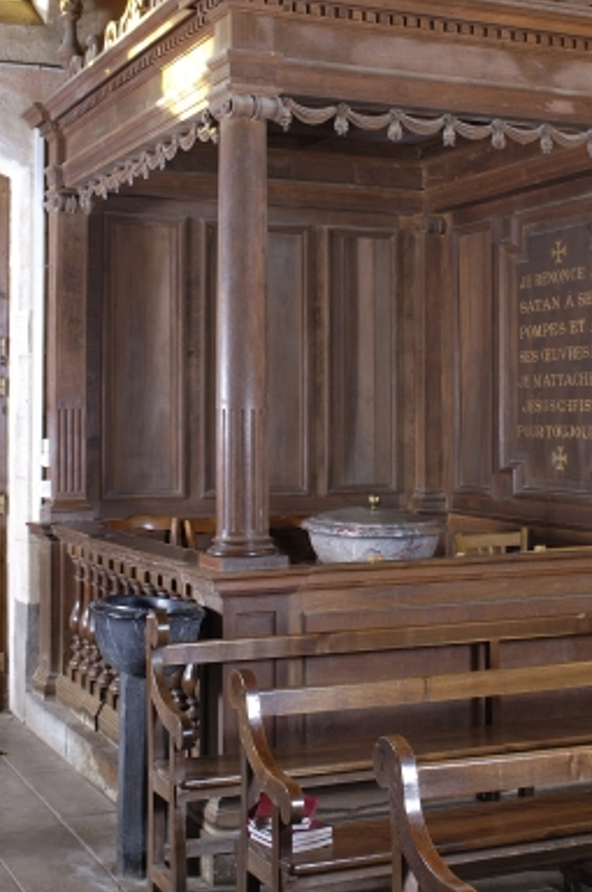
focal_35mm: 56
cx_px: 383
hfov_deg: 24.0
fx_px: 1385
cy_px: 365
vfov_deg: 35.6
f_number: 8
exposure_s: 1/30
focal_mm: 28
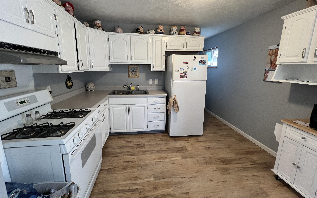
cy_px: 92
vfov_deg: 78.5
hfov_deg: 105.3
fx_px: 121
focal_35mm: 14
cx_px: 157
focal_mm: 1.57
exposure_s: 1/120
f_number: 1.8
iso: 200
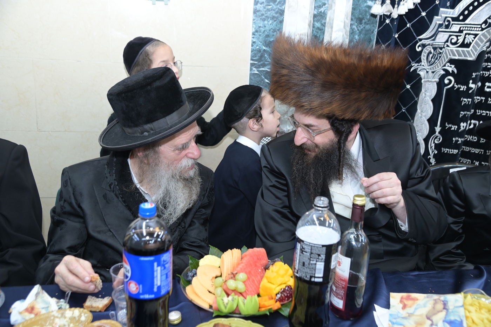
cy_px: 164
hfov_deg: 50.7
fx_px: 518
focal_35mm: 38
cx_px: 246
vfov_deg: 35.0
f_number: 4.5
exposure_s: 1/200
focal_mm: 38
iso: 1600
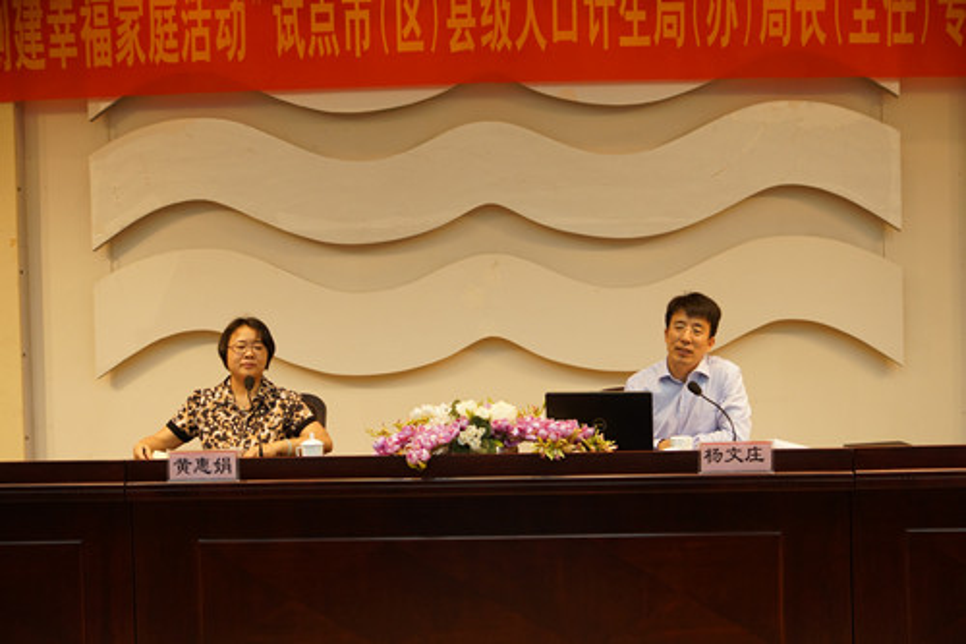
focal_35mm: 42
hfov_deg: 46.4
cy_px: 322
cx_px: 483
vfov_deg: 31.9
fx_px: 1127
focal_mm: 28
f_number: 2.8
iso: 500
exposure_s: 1/60
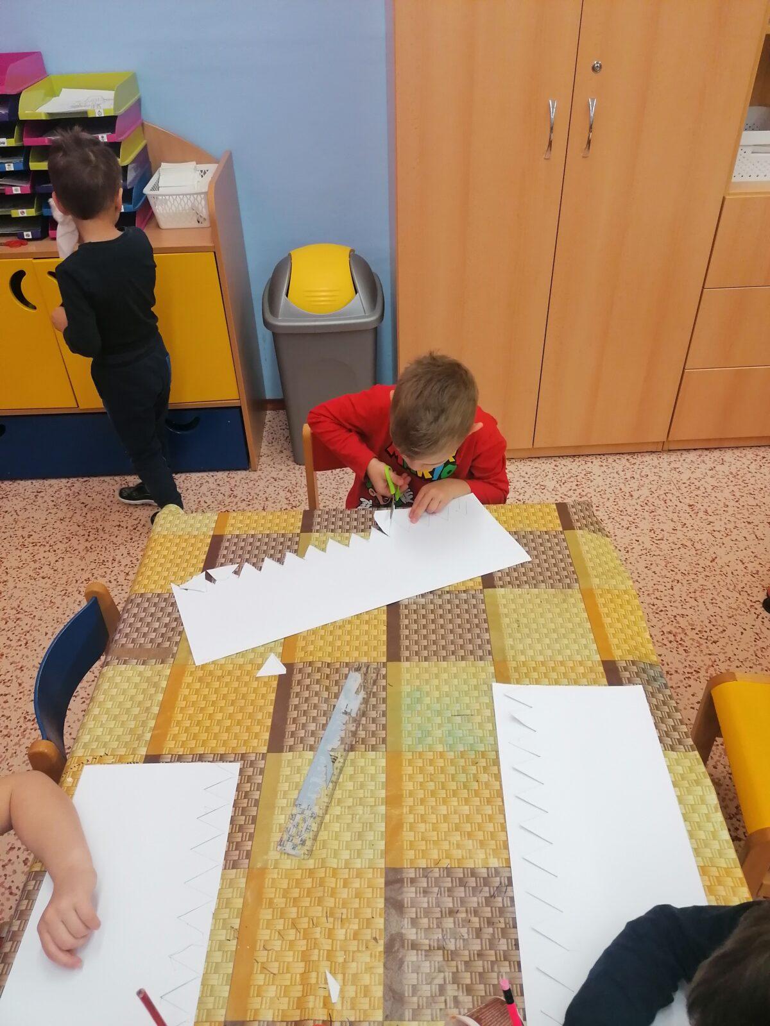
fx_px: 801
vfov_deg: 65.3
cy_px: 513
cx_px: 385
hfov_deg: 51.4
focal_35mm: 27
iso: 250
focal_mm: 4.75
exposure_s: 1/100
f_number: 1.8
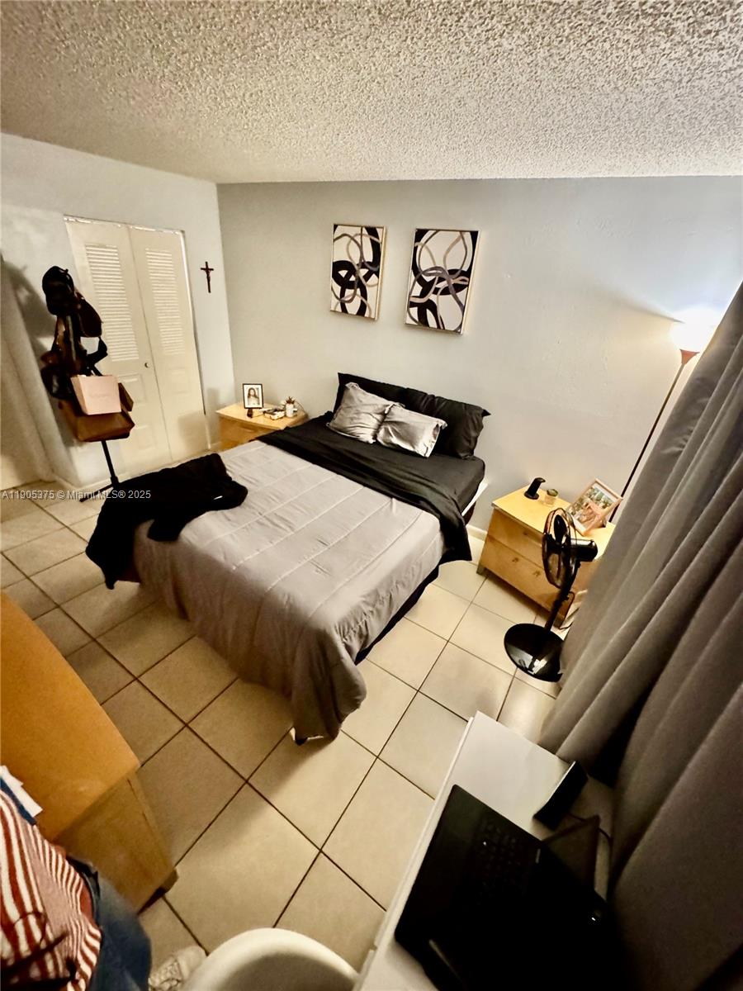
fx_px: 401
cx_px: 372
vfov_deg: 102.1
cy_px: 496
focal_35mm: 14
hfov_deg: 85.7
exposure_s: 1/40
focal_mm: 2.22
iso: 1600
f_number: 2.2
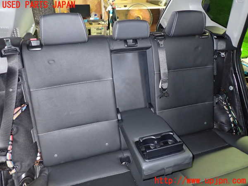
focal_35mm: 25
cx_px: 124
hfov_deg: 69.4
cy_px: 93
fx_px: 179
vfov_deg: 54.9
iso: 640
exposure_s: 1/30
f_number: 2
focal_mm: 4.5
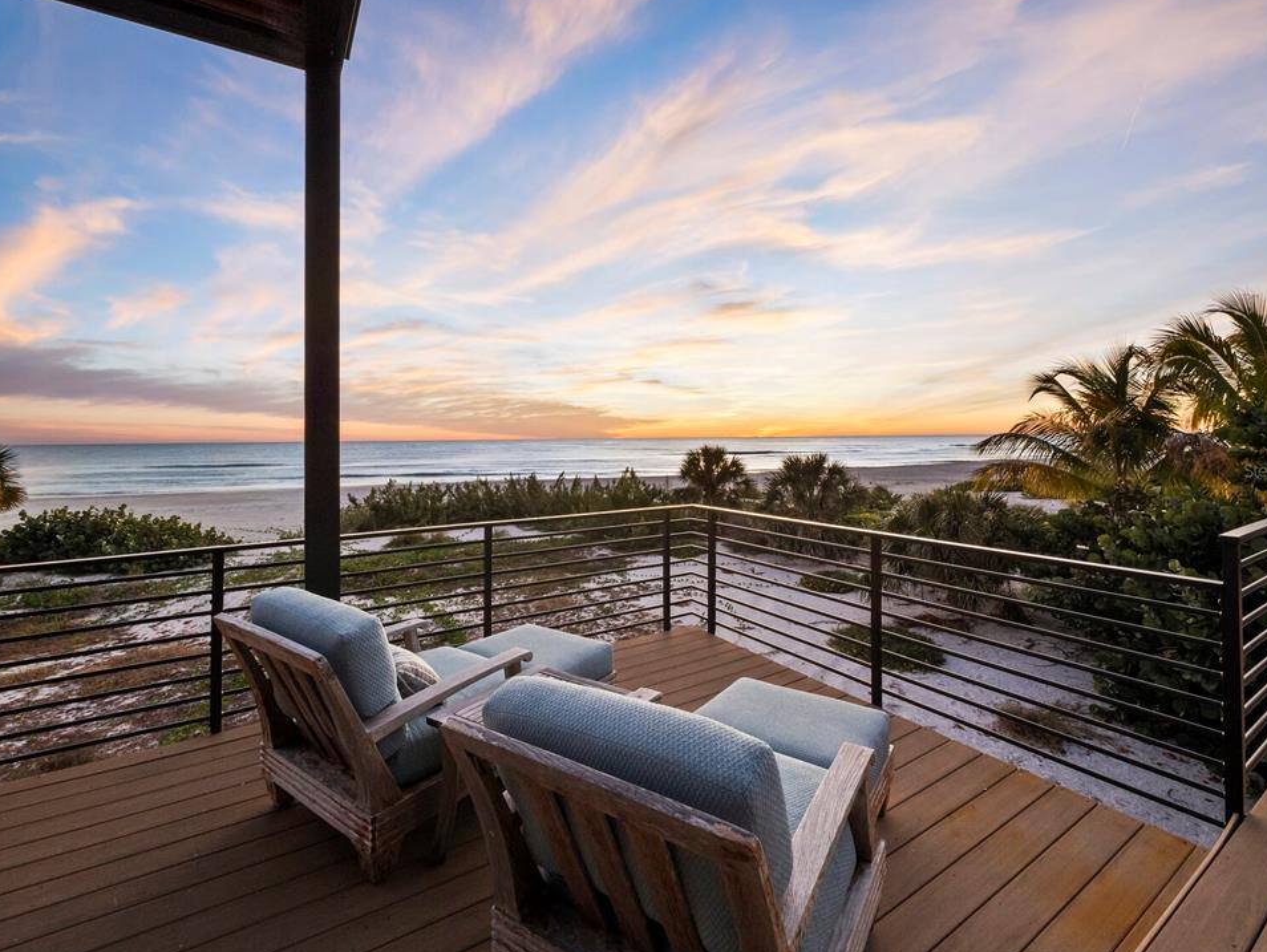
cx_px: 645
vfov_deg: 81.8
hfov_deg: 98.1
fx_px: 549
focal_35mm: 15
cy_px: 470
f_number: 11
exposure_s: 1/13
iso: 400
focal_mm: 7
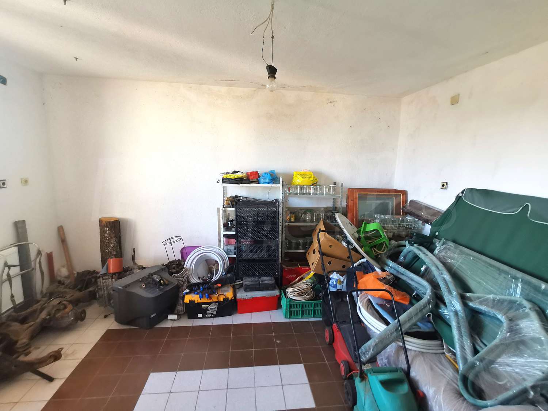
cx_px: 274
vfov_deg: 74.7
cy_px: 206
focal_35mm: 17
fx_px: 269
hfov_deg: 91.0
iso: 200
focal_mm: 2.23
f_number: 2.2
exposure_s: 1/33.3
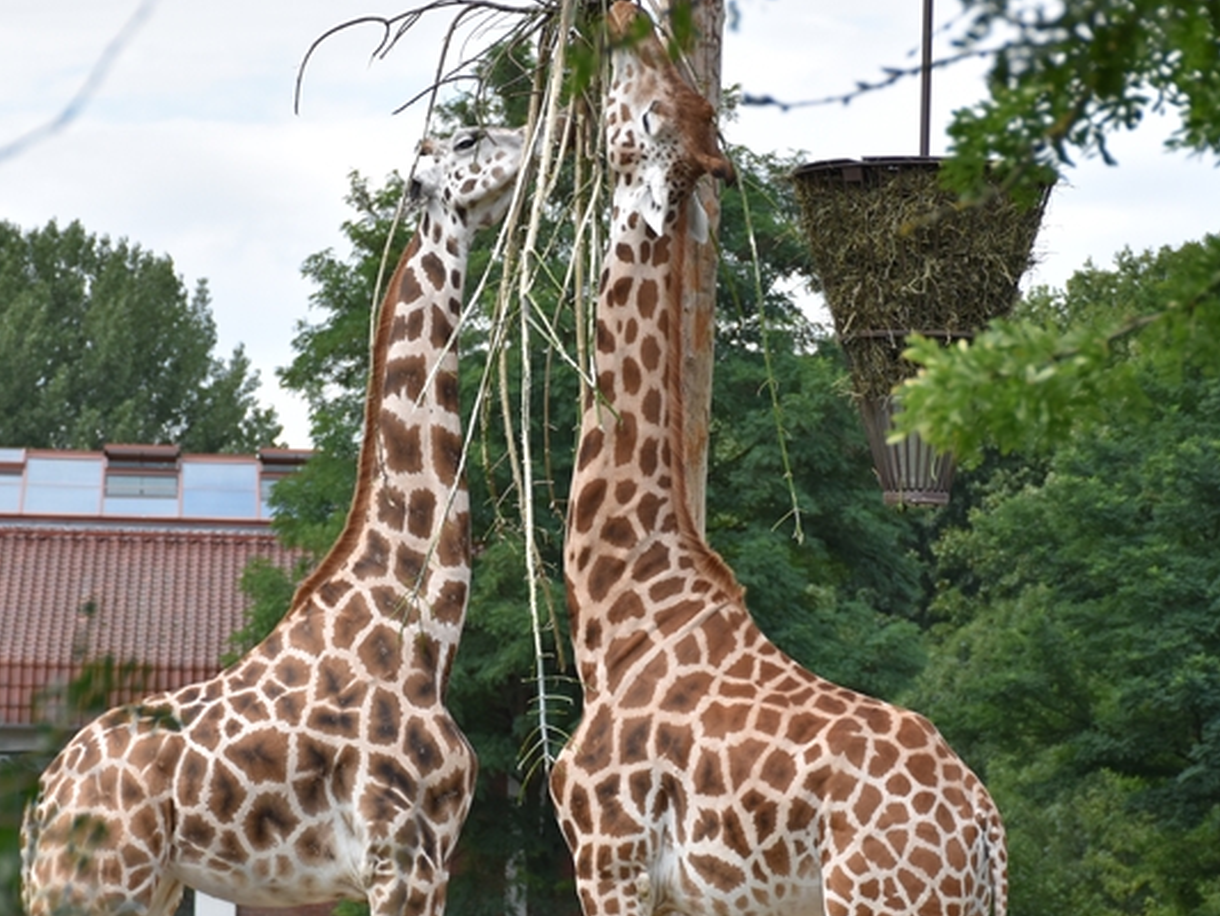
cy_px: 704
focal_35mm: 208
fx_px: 7330
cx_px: 549
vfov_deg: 7.1
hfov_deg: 9.5
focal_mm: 75
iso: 280
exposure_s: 1/500
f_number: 5.6
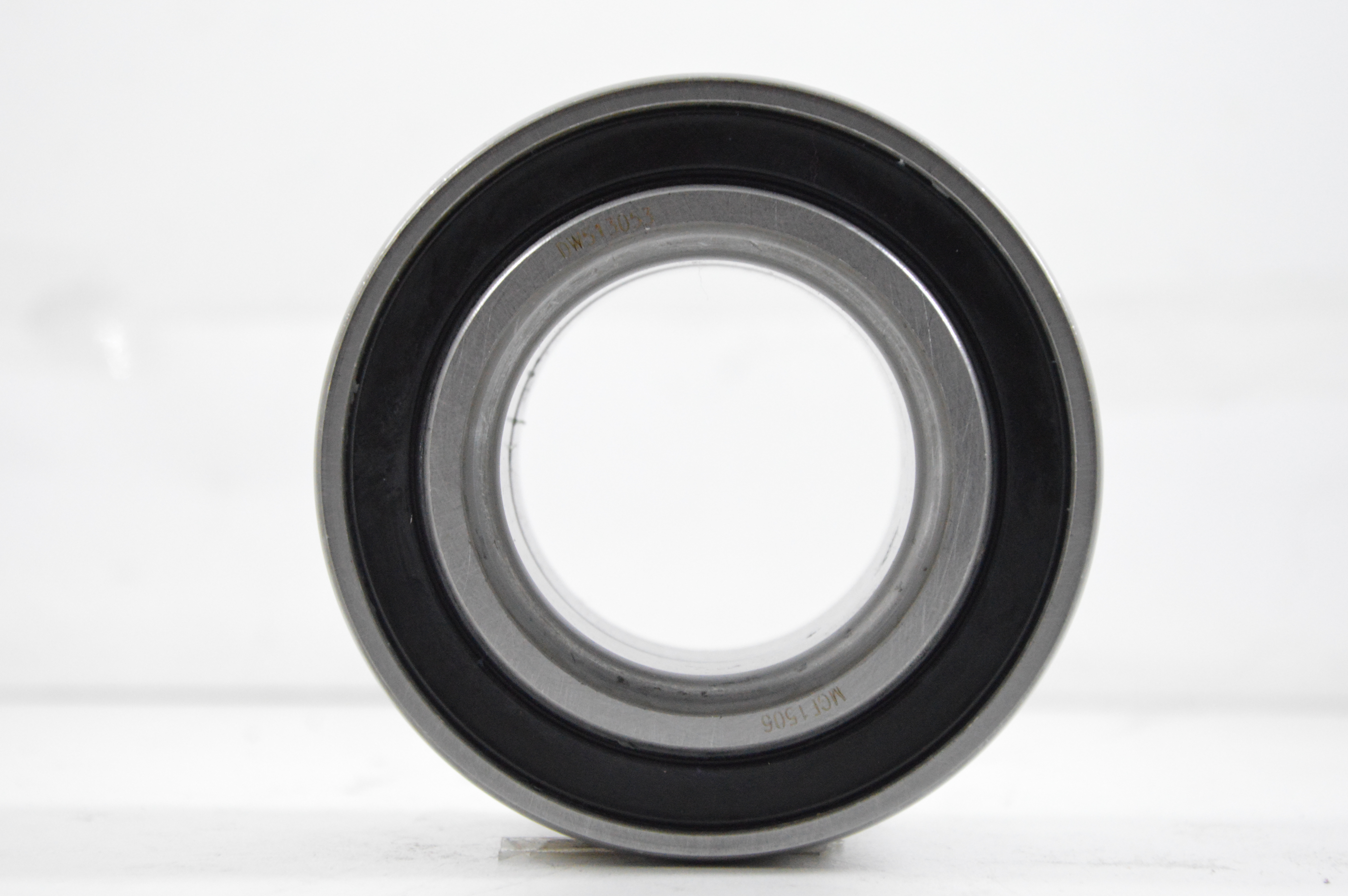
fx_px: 4414
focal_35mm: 118
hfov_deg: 17.4
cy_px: 448
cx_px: 694
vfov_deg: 11.6
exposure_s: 1/100
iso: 3200
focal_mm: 70
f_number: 7.1
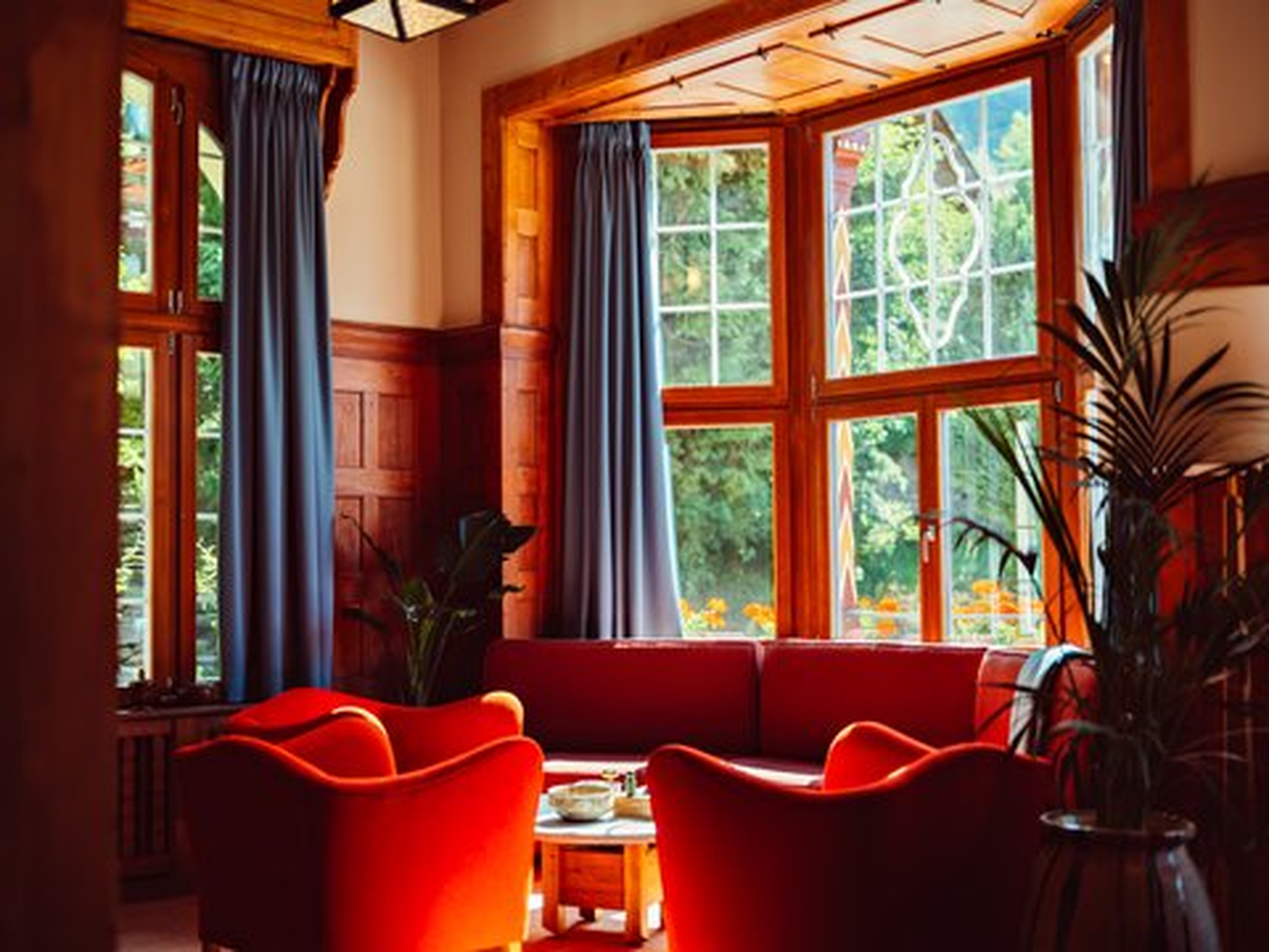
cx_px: 634
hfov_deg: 42.9
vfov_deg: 32.9
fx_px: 1613
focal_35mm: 44
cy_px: 476
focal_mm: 55
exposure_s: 1/220
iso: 80
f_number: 1.7
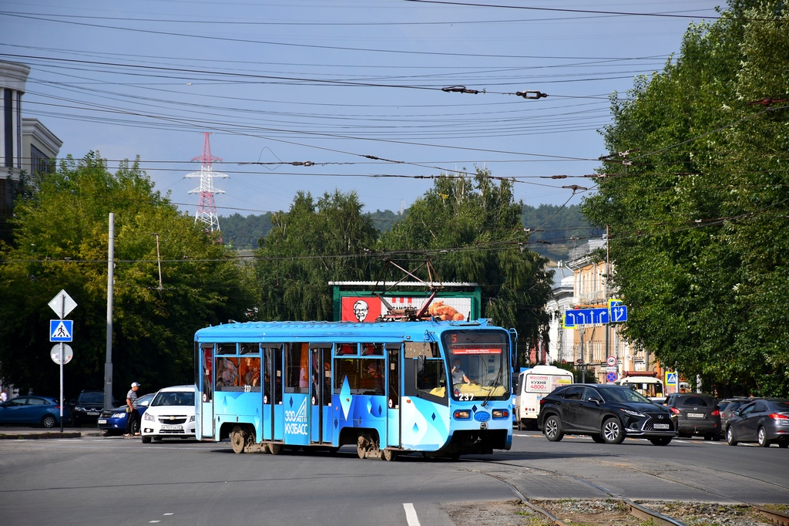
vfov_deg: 6.5
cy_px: 263
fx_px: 4601
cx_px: 394
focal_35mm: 210
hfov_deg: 9.8
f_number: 7.1
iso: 200
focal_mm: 140
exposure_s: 1/800
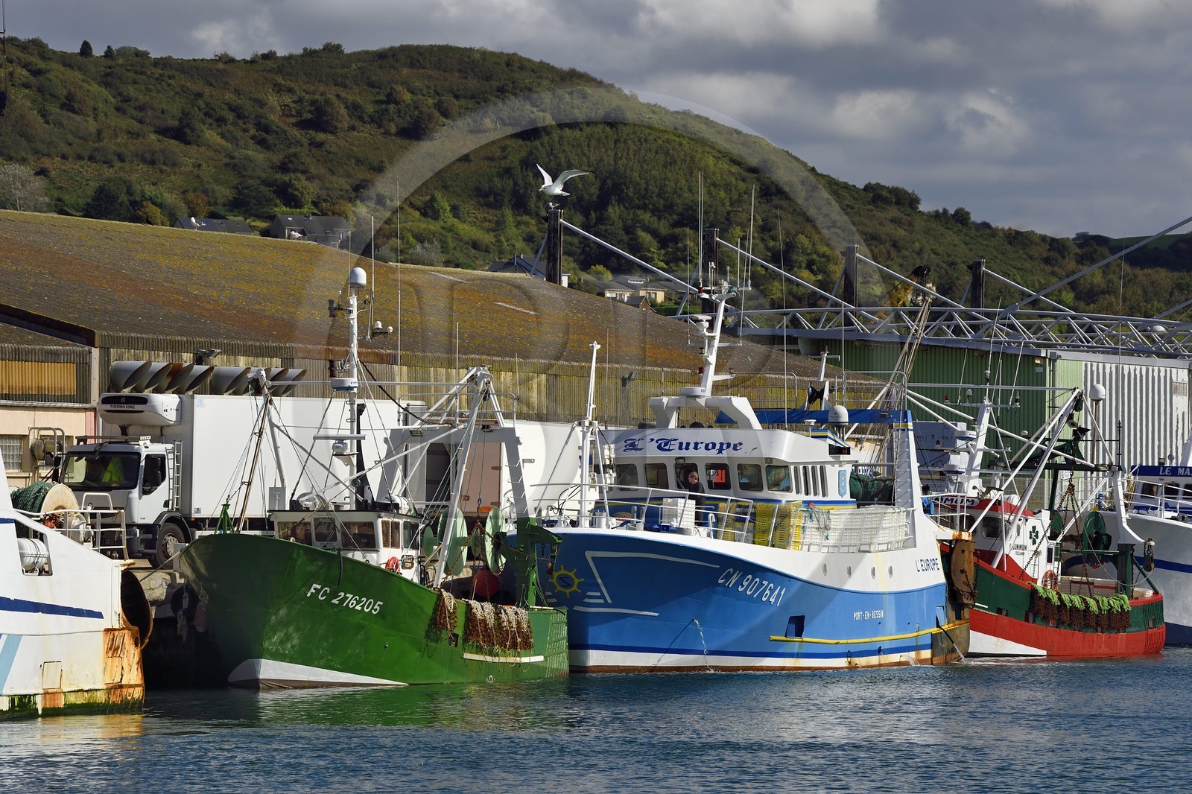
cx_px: 596
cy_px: 397
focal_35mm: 200
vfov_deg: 6.9
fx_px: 6620
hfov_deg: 10.3
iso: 200
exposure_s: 1/500
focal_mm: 200
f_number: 11
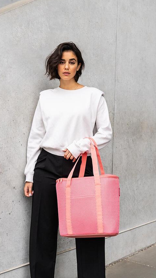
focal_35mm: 48
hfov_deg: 24.9
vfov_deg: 42.9
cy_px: 138
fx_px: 353
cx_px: 70
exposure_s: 1/500
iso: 1000
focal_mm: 45
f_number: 6.3
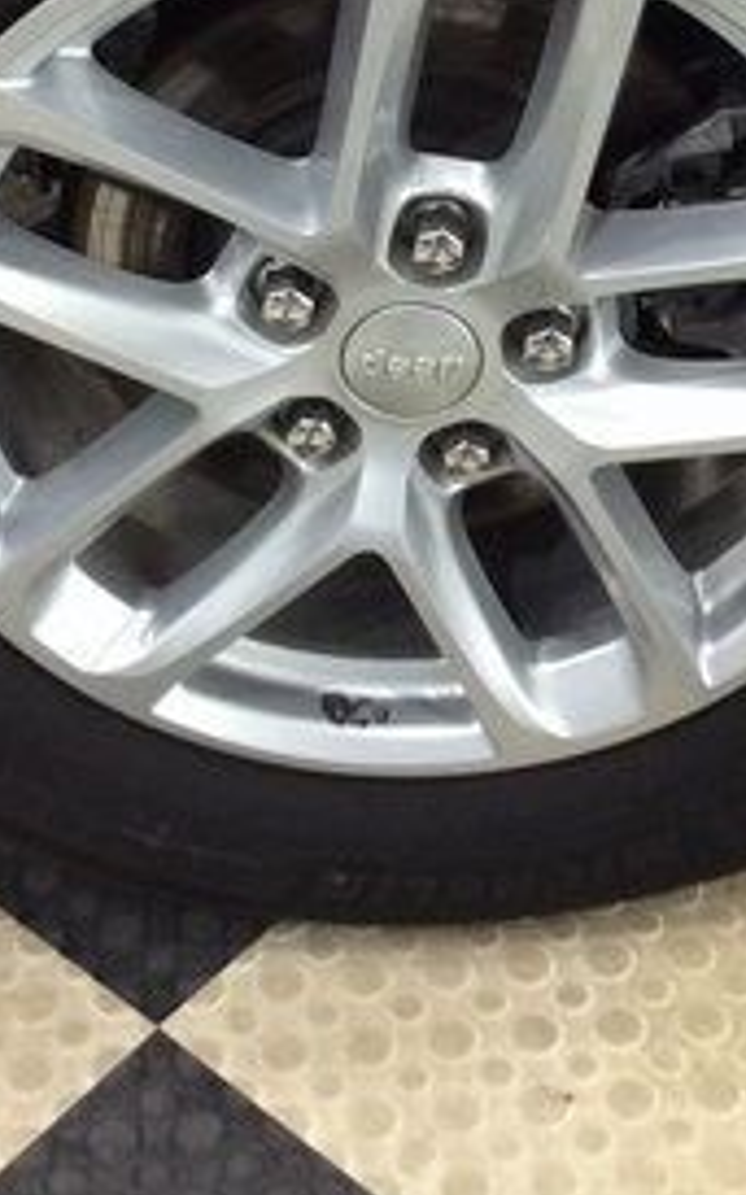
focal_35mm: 79
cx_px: 401
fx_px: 2573
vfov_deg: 25.9
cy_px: 318
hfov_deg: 16.5
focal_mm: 3.3
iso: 125
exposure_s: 1/25
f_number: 2.4
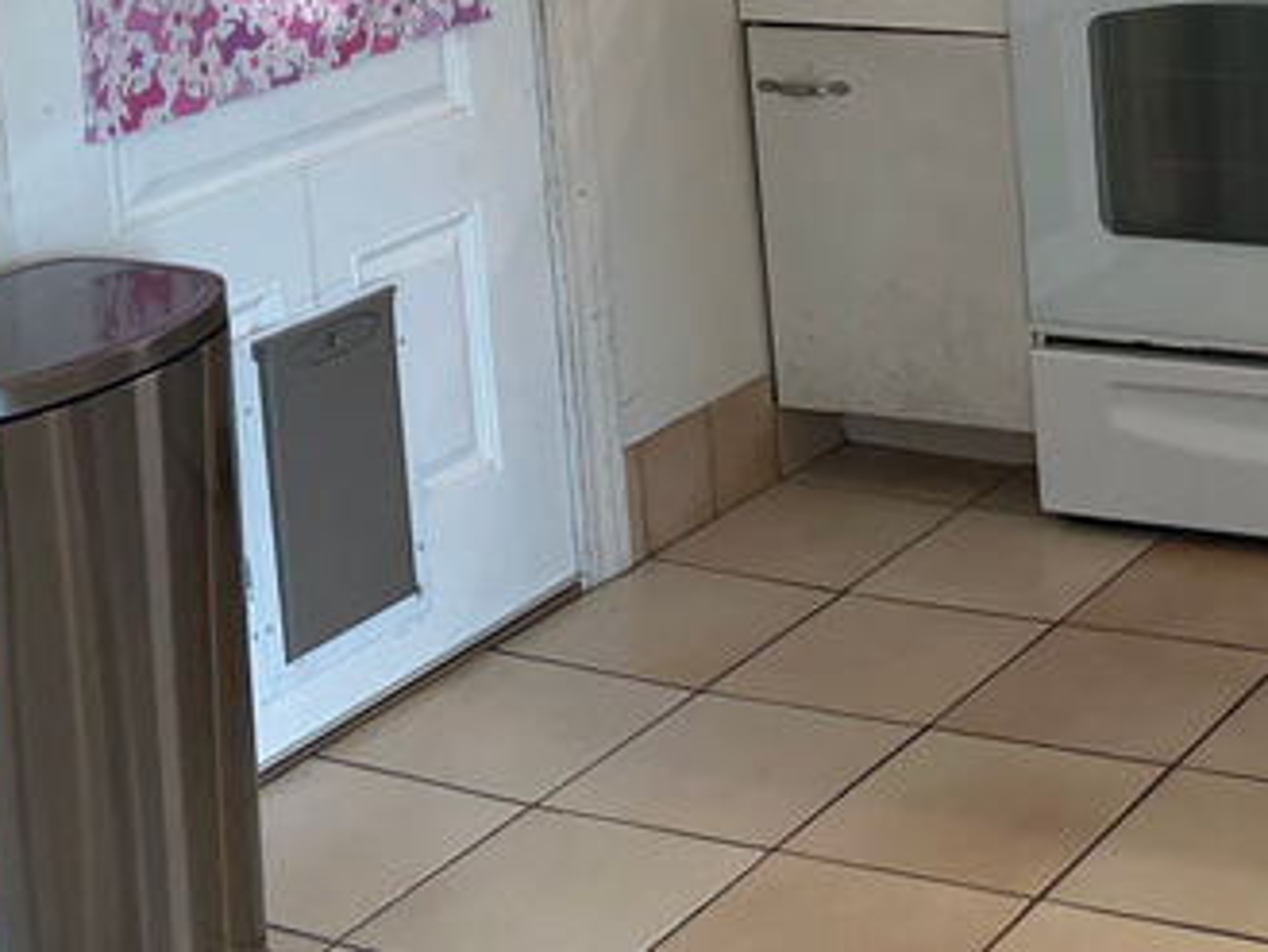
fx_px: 2968
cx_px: 1183
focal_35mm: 81
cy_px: -281
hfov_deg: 23.4
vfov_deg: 17.1
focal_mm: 5.7
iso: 80
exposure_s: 1/120
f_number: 1.5
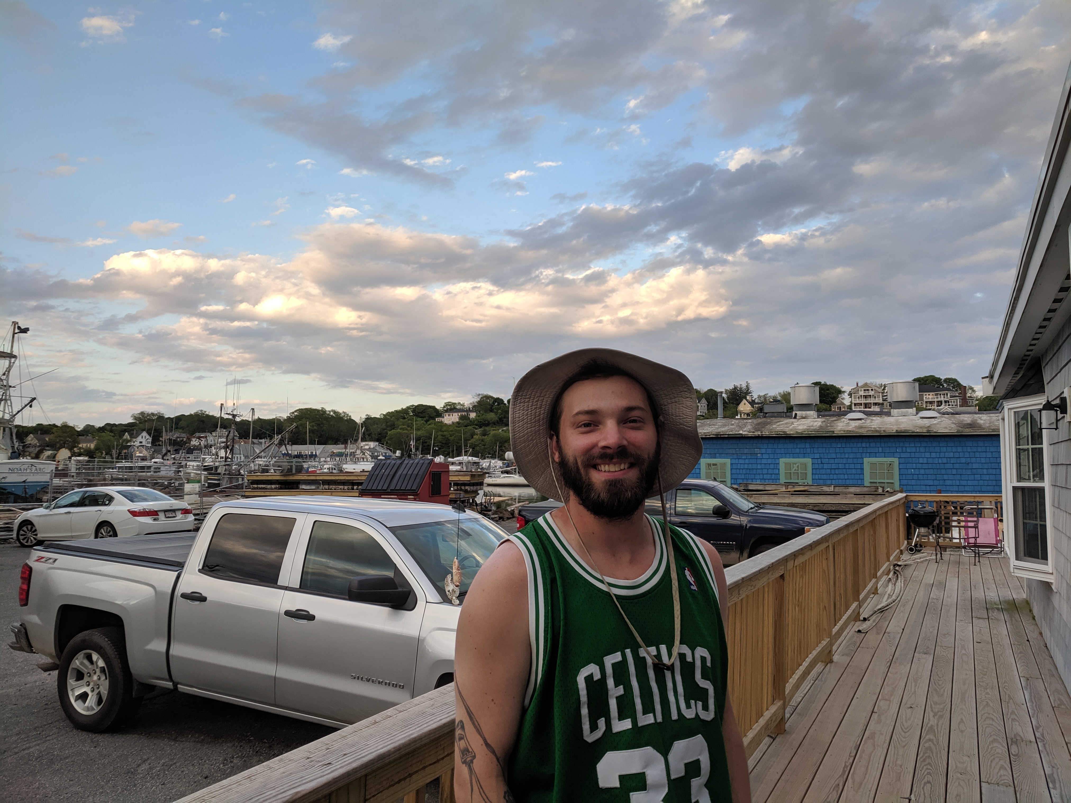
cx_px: 536
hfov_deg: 67.3
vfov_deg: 53.1
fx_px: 804
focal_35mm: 26
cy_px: 402
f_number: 2
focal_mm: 4.67
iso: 47
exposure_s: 1/342
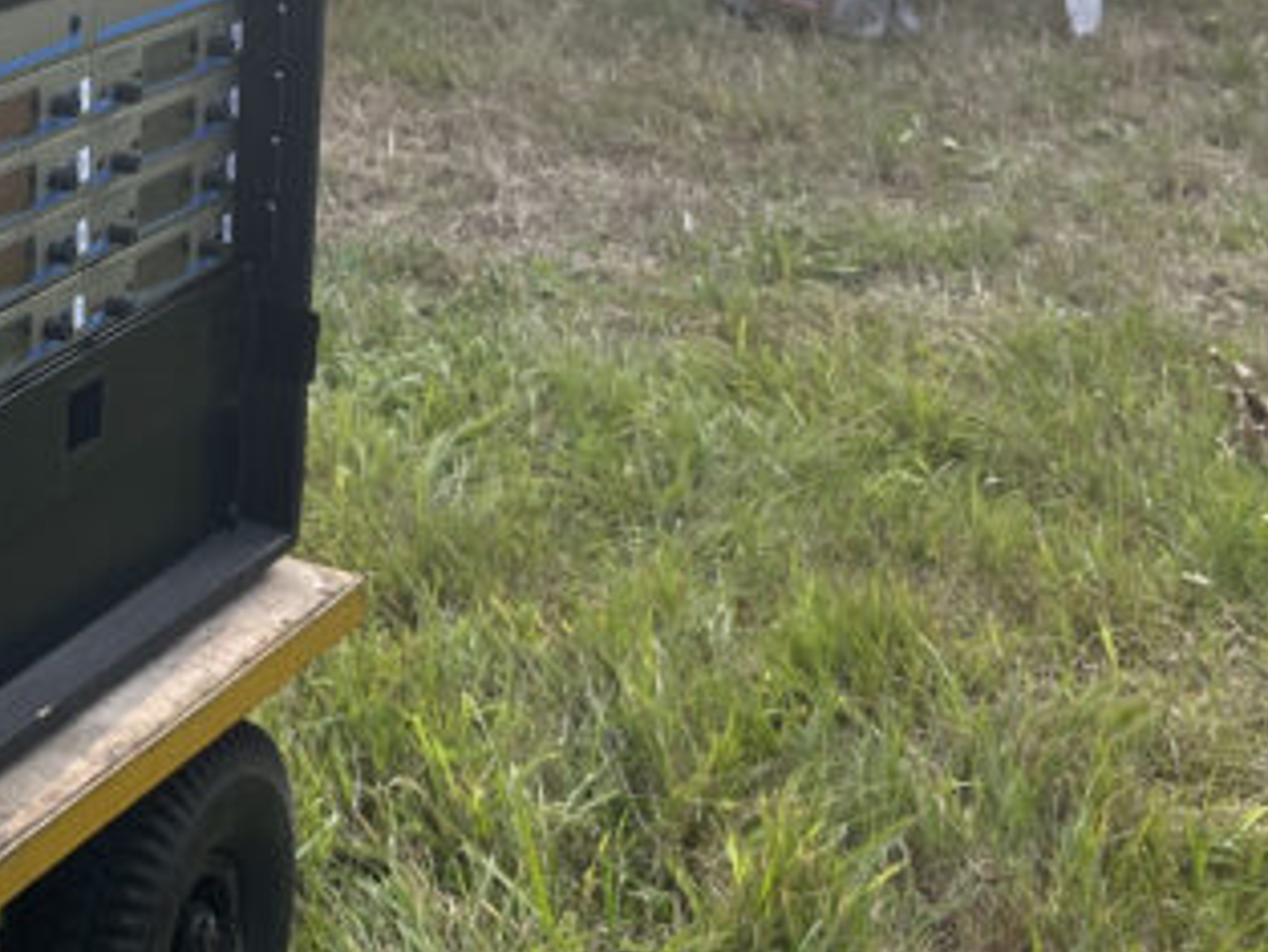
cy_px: 16
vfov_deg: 17.0
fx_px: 3115
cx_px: -85
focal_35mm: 85
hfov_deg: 21.9
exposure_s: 1/437
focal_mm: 5.1
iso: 50
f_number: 1.6
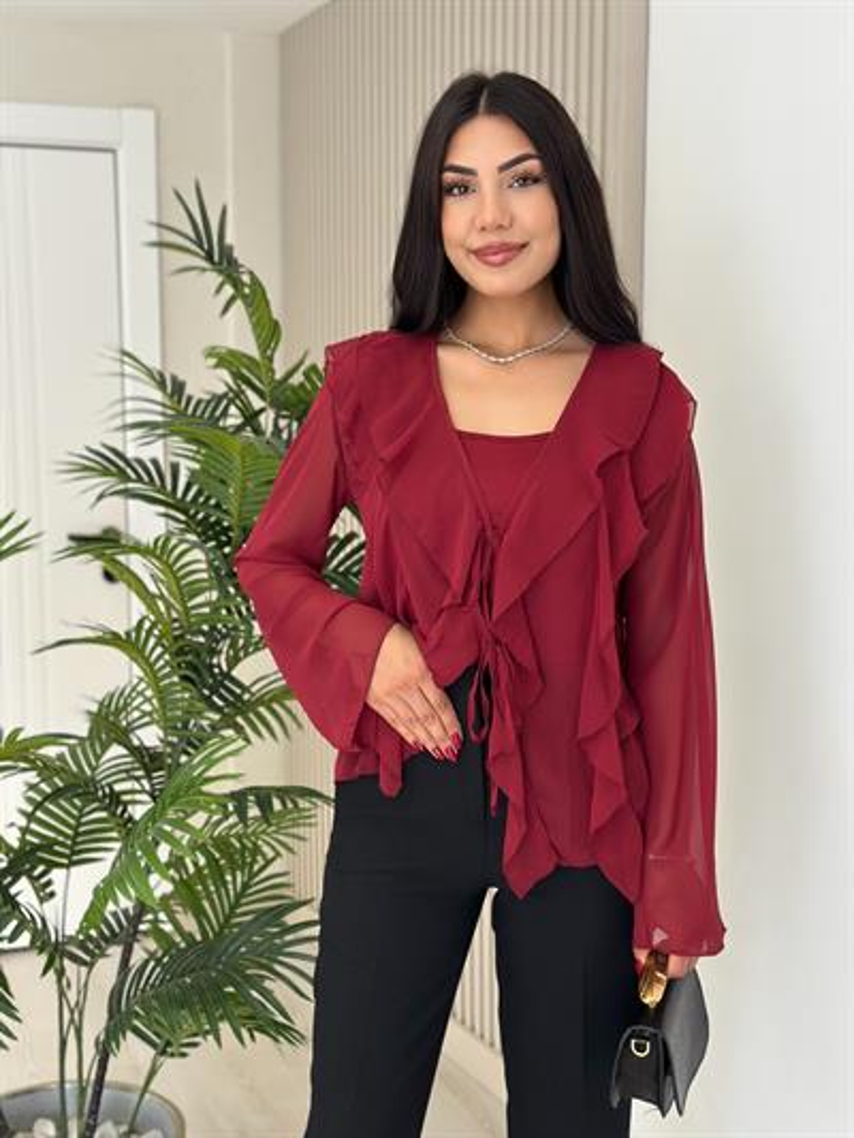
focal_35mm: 48
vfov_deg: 39.6
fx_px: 1578
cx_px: 427
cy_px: 569
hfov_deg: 30.3
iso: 80
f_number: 1.78
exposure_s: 1/220
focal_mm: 6.86
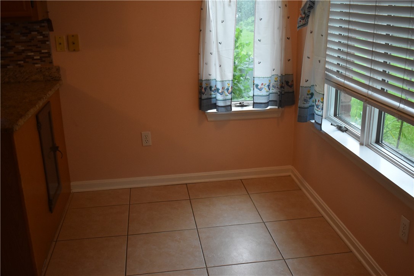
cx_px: 207
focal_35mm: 38
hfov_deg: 51.3
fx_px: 431
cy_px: 138
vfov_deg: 35.5
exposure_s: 1/125
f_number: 4
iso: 1600
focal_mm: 25
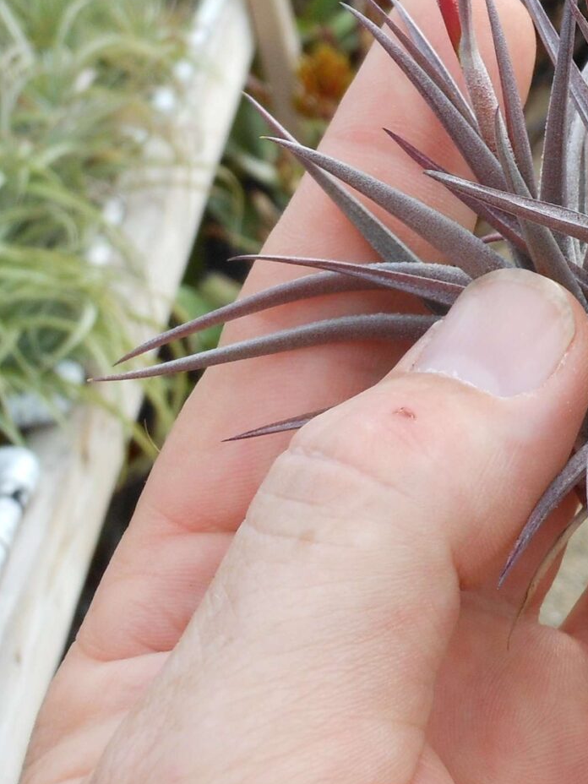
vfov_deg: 21.3
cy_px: 171
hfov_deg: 15.6
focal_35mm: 91
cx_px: 729
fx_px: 2061
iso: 80
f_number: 4
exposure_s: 1/125
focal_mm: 5.9
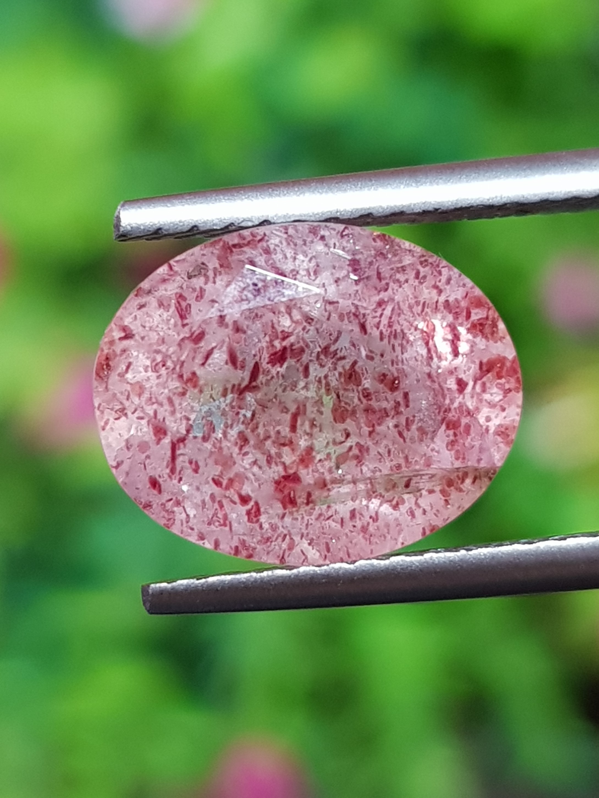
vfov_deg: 67.3
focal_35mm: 26
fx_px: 600
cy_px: 399
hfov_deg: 53.1
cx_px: 300
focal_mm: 4.3
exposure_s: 1/50
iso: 125
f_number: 1.7
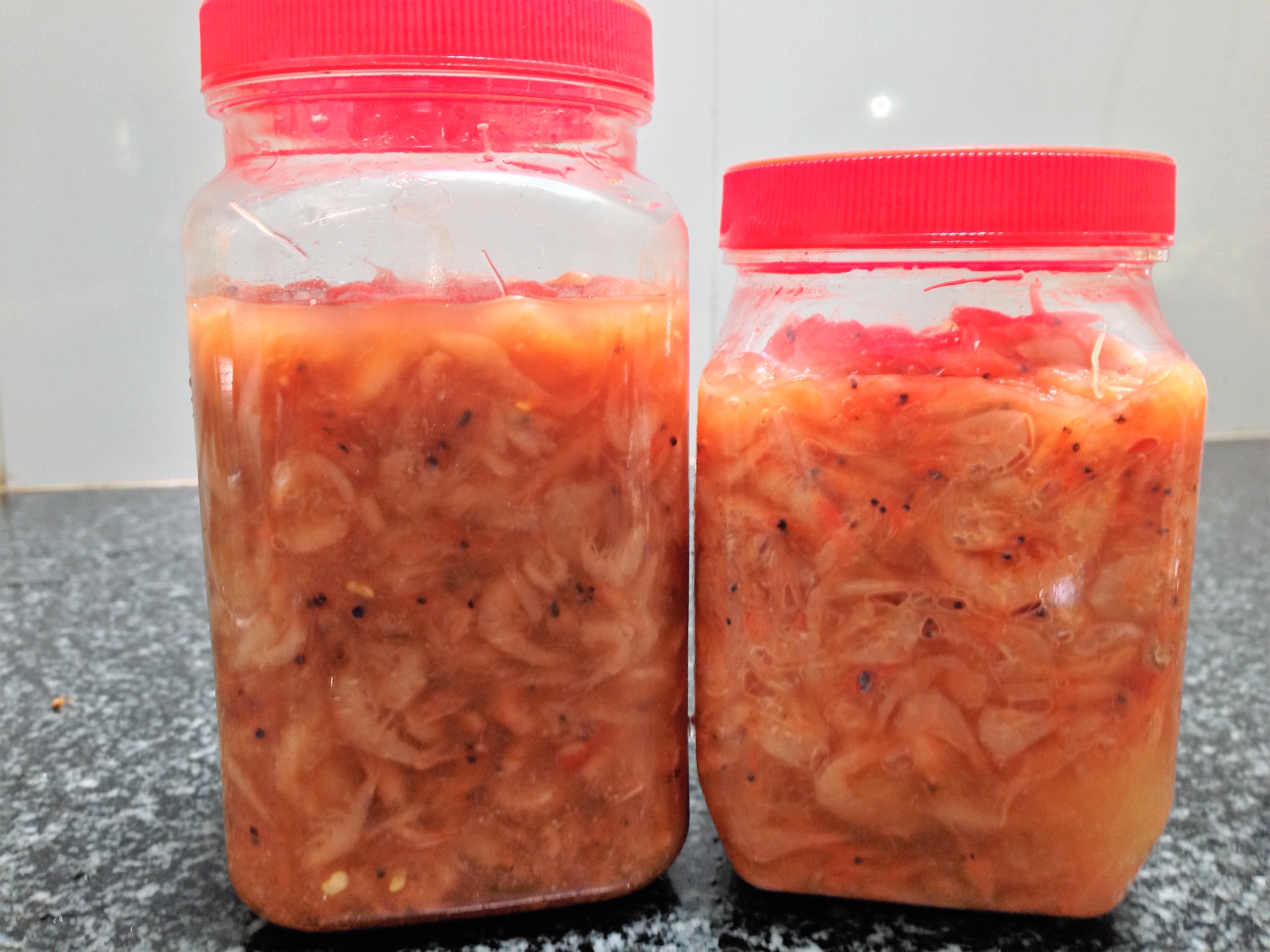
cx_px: 635
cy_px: 476
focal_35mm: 33
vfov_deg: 42.9
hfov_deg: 55.4
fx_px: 1211
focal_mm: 4.12
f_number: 2.4
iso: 125
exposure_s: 1/20
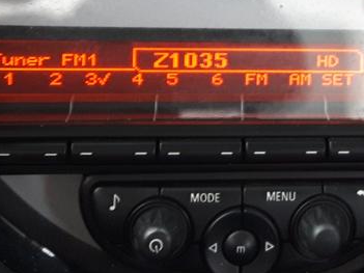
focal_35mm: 113
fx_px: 1188
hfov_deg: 17.1
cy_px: -23
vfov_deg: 12.9
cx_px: 339
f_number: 1.9
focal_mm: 3.7
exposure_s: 1/33
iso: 50
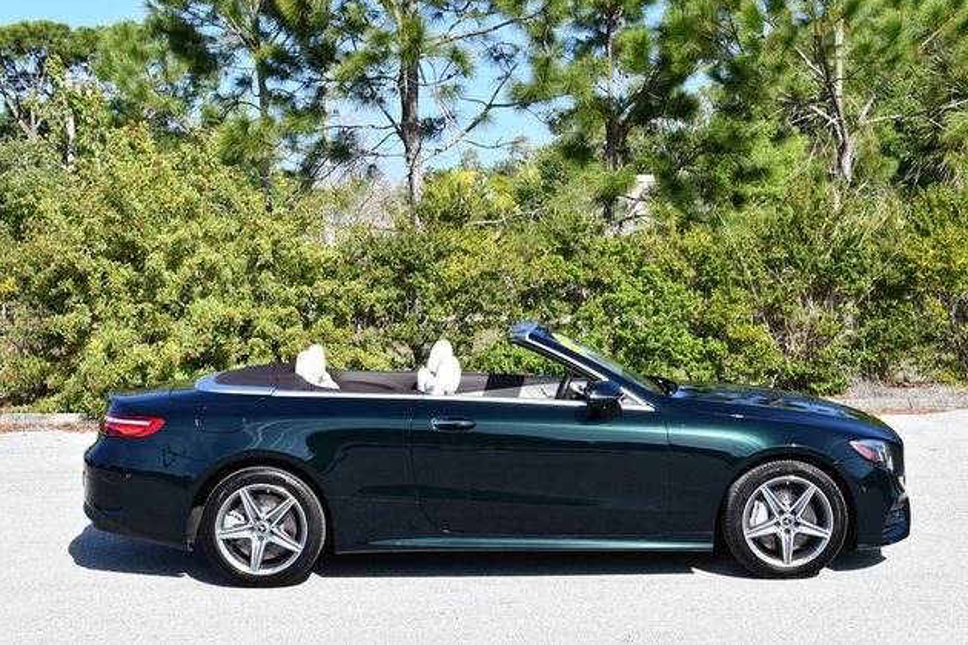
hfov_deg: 32.9
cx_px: 489
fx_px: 1640
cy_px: 319
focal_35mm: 61
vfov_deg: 22.3
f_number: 8
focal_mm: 30
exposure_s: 1/250
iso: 160
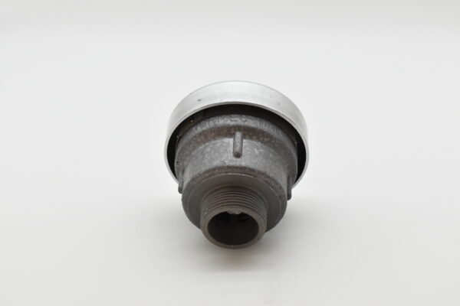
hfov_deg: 28.1
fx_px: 920
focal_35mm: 72
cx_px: 230
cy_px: 153
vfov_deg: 18.9
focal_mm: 48
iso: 1600
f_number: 8
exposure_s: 1/1250
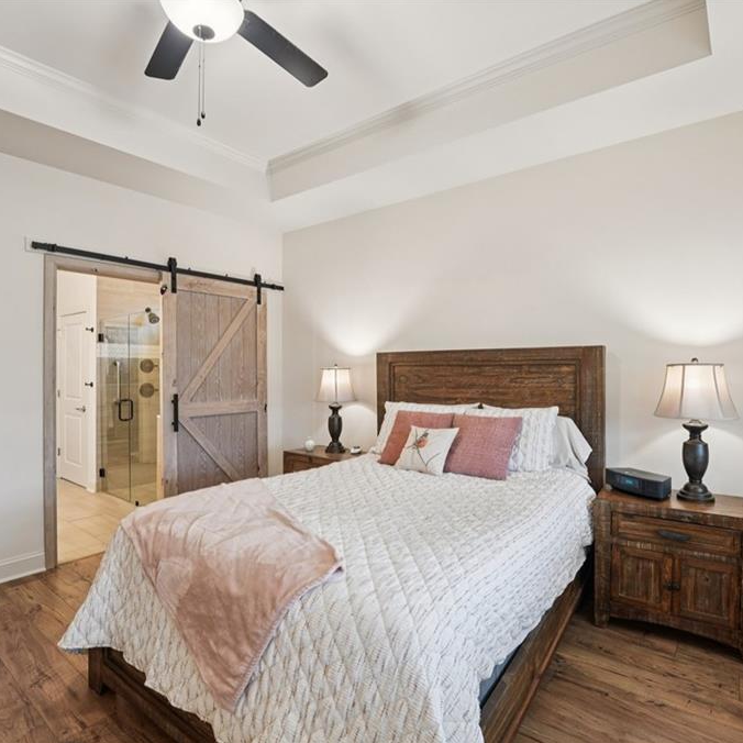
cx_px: 399
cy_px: 371
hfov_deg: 80.6
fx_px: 437
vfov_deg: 80.7
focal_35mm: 18
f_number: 8
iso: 320
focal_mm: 14
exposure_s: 1/5
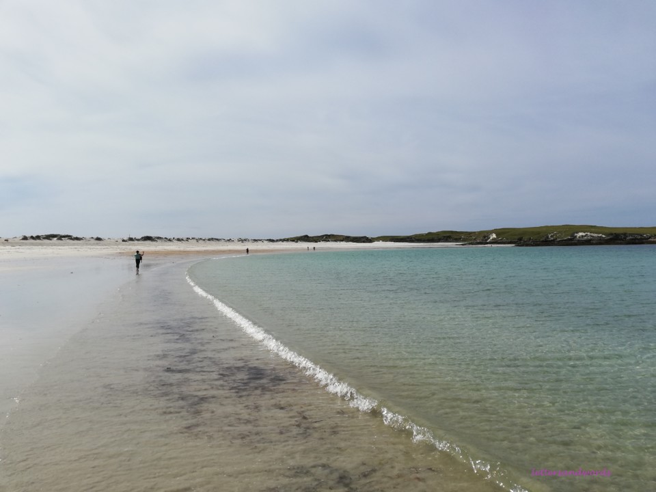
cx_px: 328
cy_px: 246
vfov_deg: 53.1
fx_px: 493
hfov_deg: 67.3
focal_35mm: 26
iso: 50
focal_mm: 3.81
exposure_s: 1/2222
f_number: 2.2
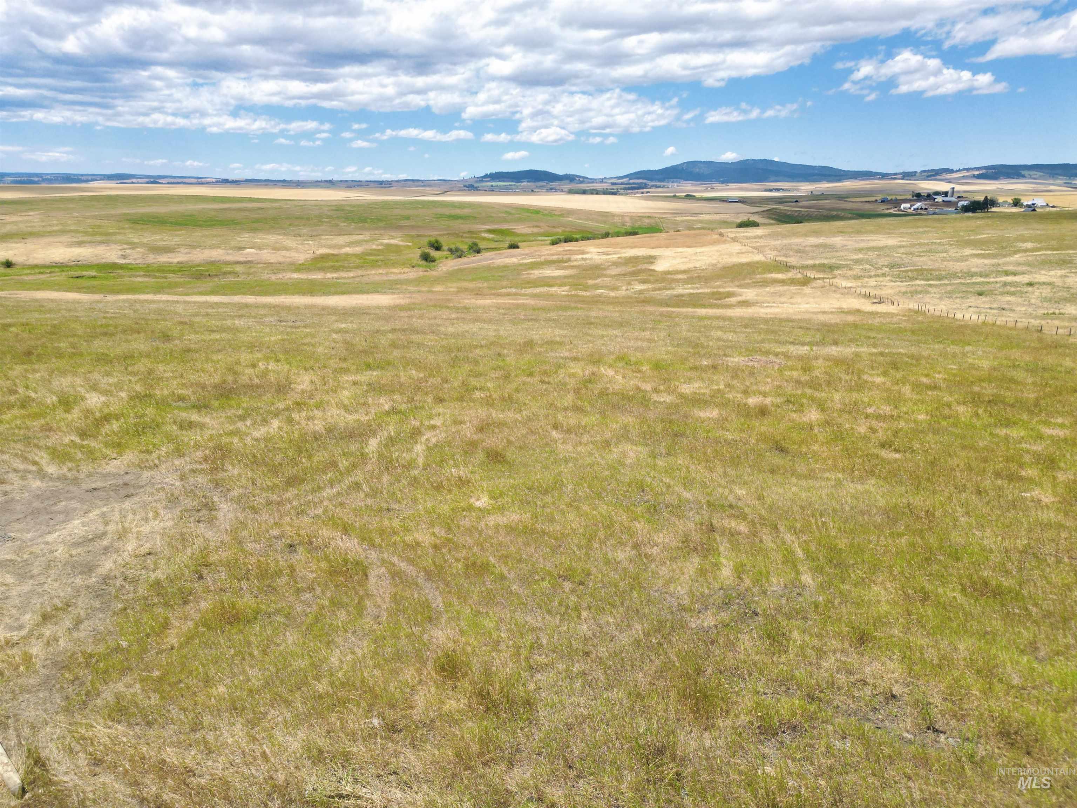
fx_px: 747
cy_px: 404
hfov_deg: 71.6
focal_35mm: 24
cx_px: 538
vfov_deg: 56.8
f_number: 1.7
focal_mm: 6.72
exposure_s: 1/3200
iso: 110
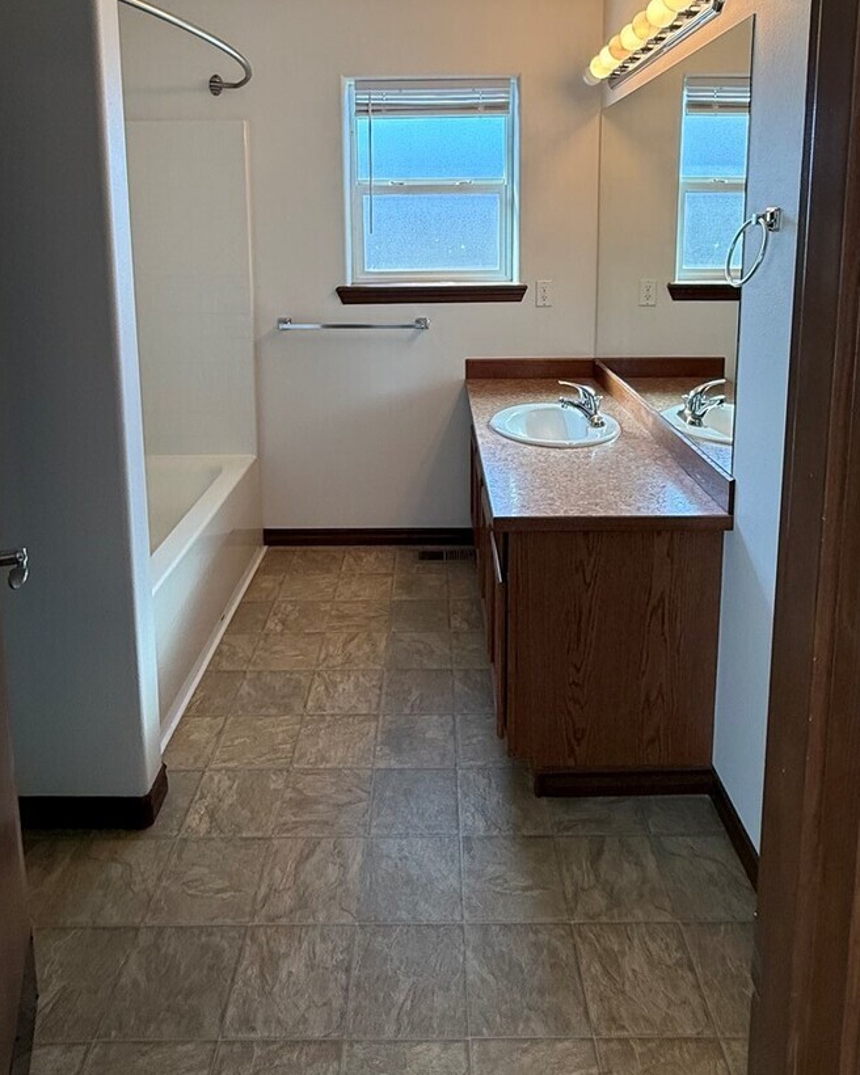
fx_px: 764
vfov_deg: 67.6
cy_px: 326
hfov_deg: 58.8
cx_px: 434
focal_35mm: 24
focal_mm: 2.22
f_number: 2.2
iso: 80
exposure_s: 1/120
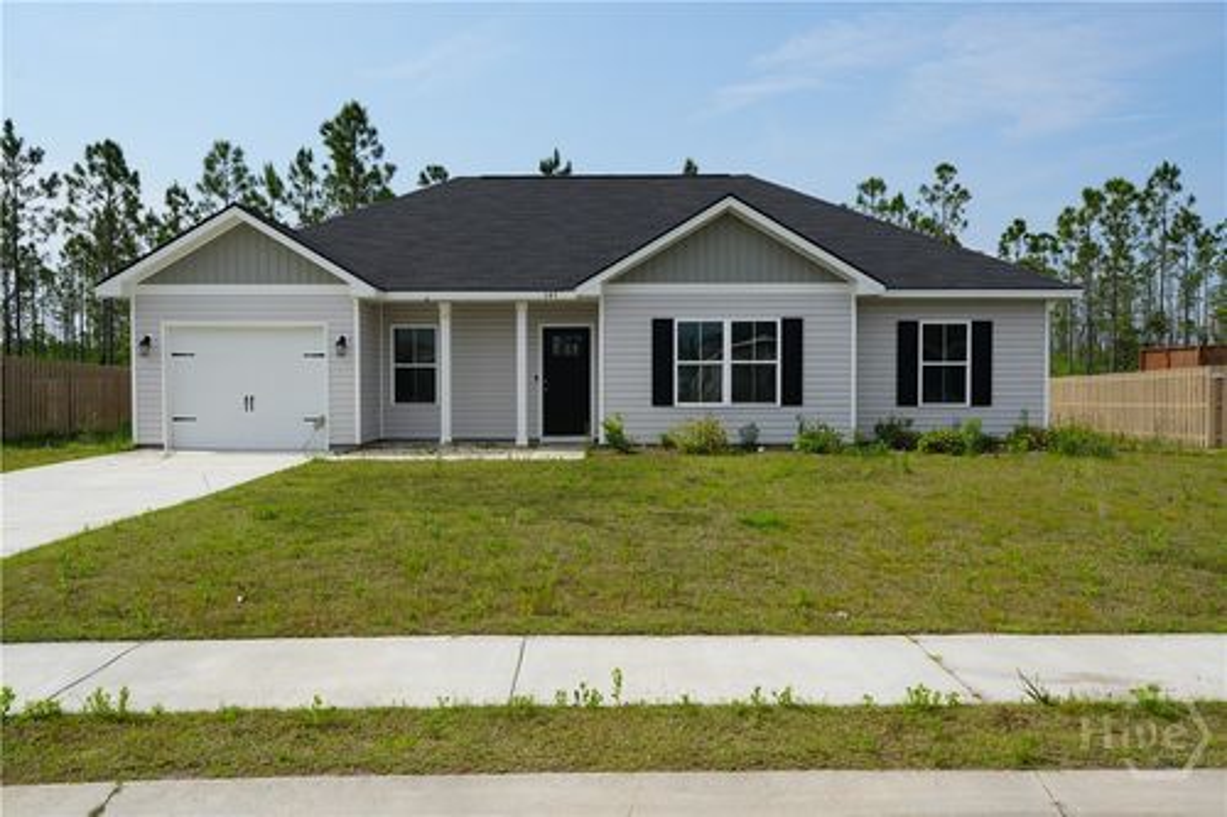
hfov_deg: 61.9
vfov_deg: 43.6
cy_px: 408
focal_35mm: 30
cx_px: 614
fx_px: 1022
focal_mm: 30
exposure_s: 1/200
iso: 100
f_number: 10
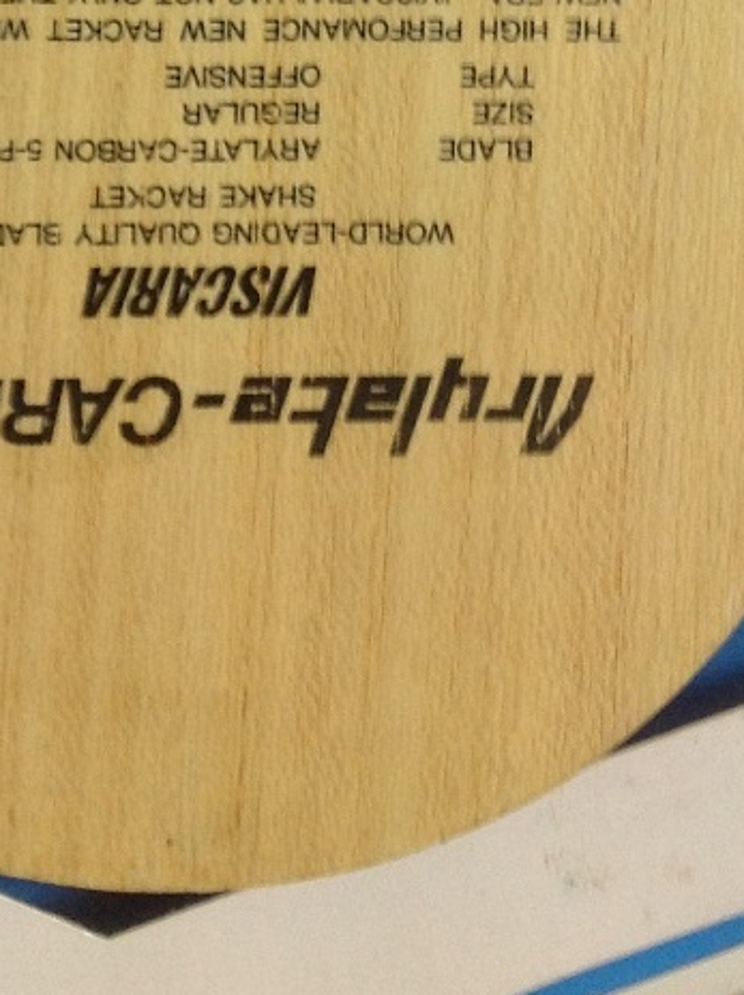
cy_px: -350
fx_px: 2900
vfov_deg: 18.0
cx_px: 227
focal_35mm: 101
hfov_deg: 14.6
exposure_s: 1/15
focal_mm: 4.28
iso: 80
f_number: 2.4
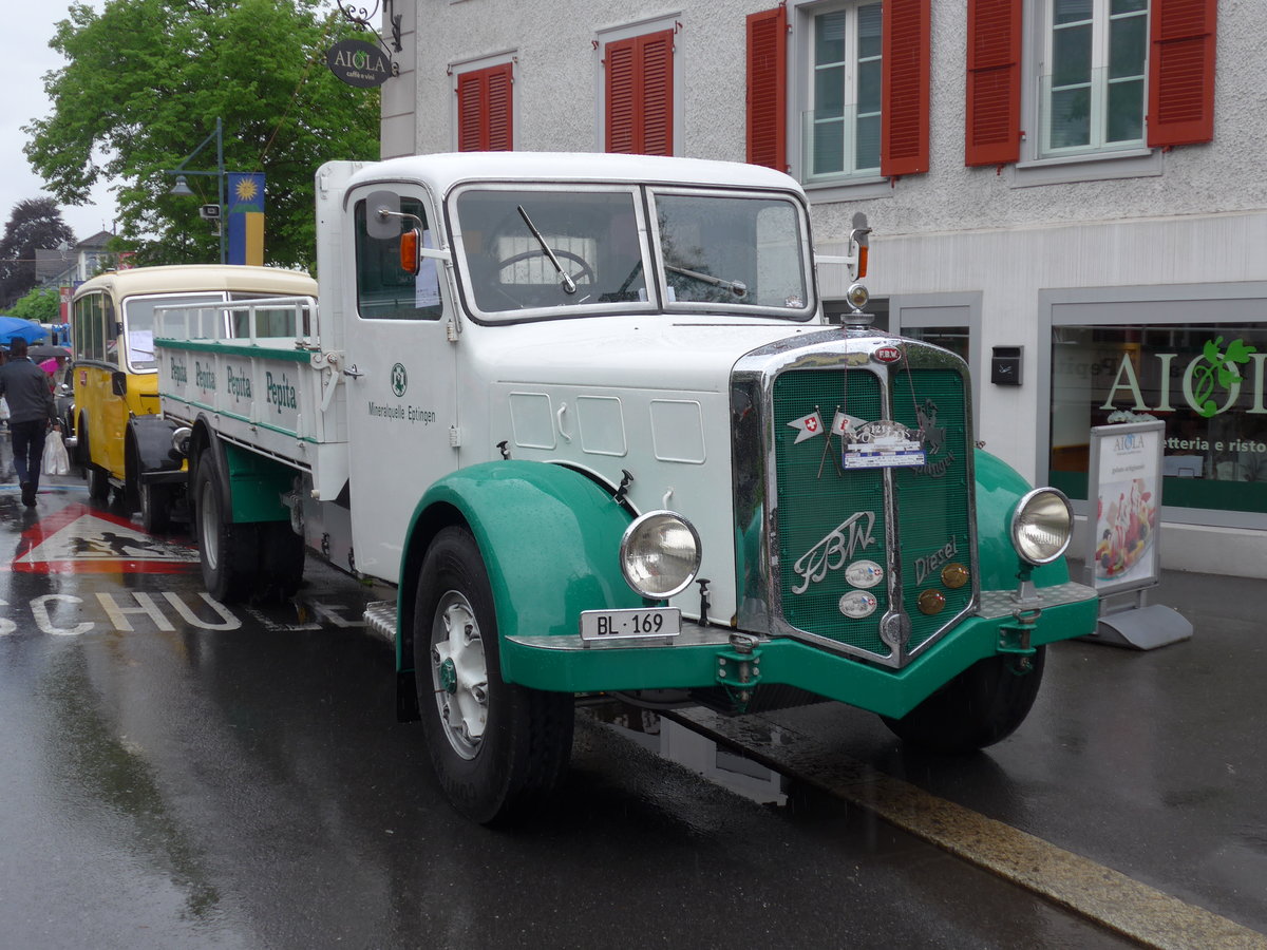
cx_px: 634
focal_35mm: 41
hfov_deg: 45.8
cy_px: 475
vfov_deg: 35.1
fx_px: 1501
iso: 80
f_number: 2.8
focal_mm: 8.4
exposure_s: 1/250
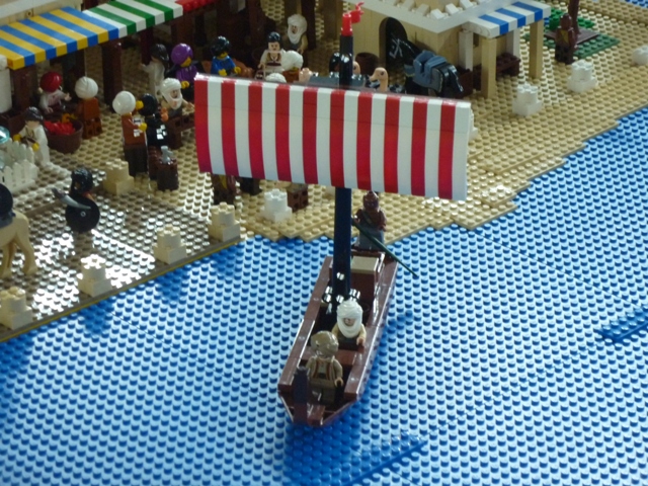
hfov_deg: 14.9
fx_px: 2471
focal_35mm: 132
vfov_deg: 11.2
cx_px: 324
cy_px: 243
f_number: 5.9
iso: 400
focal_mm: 22
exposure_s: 1/10
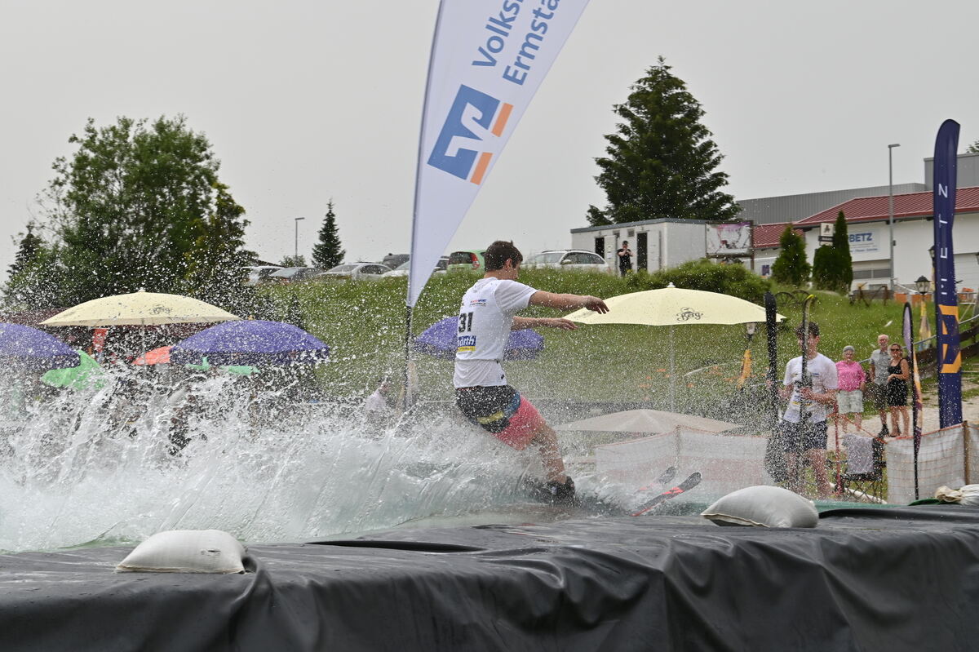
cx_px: 490
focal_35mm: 70
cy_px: 326
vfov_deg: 19.4
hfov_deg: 28.9
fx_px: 1903
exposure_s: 1/500
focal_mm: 70
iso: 500
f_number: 14
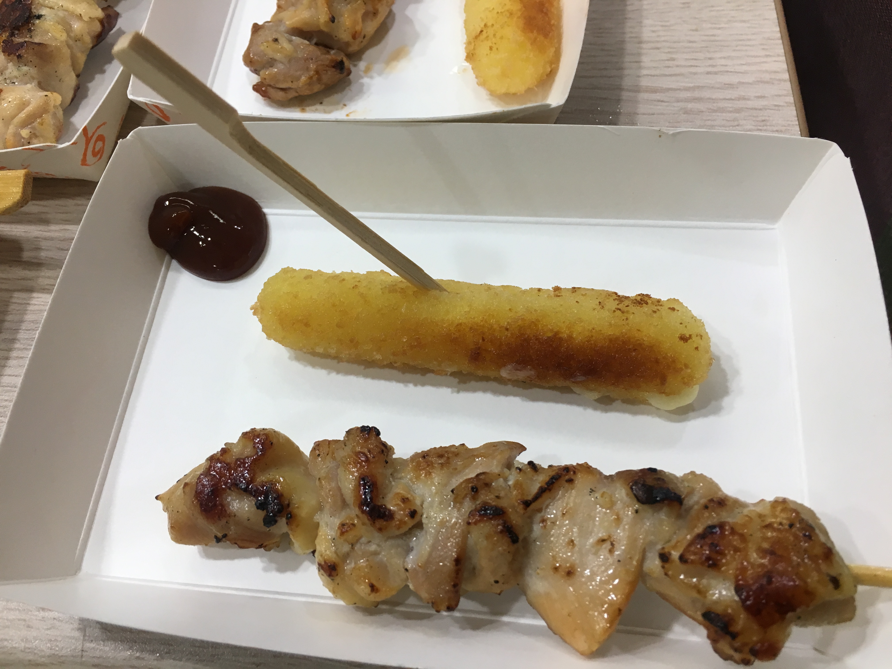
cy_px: 334
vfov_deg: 48.2
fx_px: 747
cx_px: 446
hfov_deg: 61.7
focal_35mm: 29
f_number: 2.2
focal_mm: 4.15
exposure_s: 1/30
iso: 32
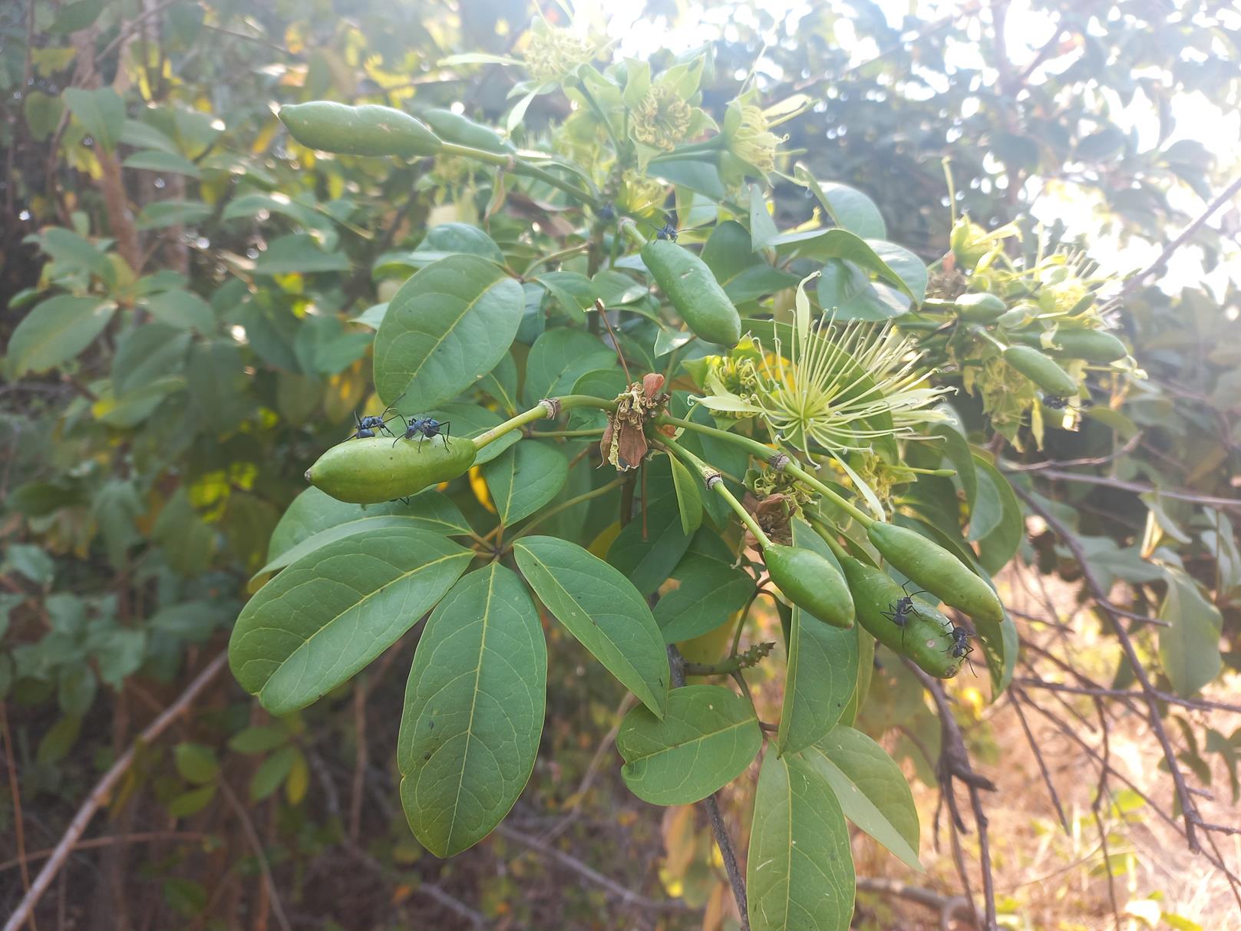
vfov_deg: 54.9
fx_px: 896
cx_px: 620
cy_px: 466
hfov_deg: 69.4
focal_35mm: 25
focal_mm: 4.6
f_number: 1.8
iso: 40
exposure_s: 1/120
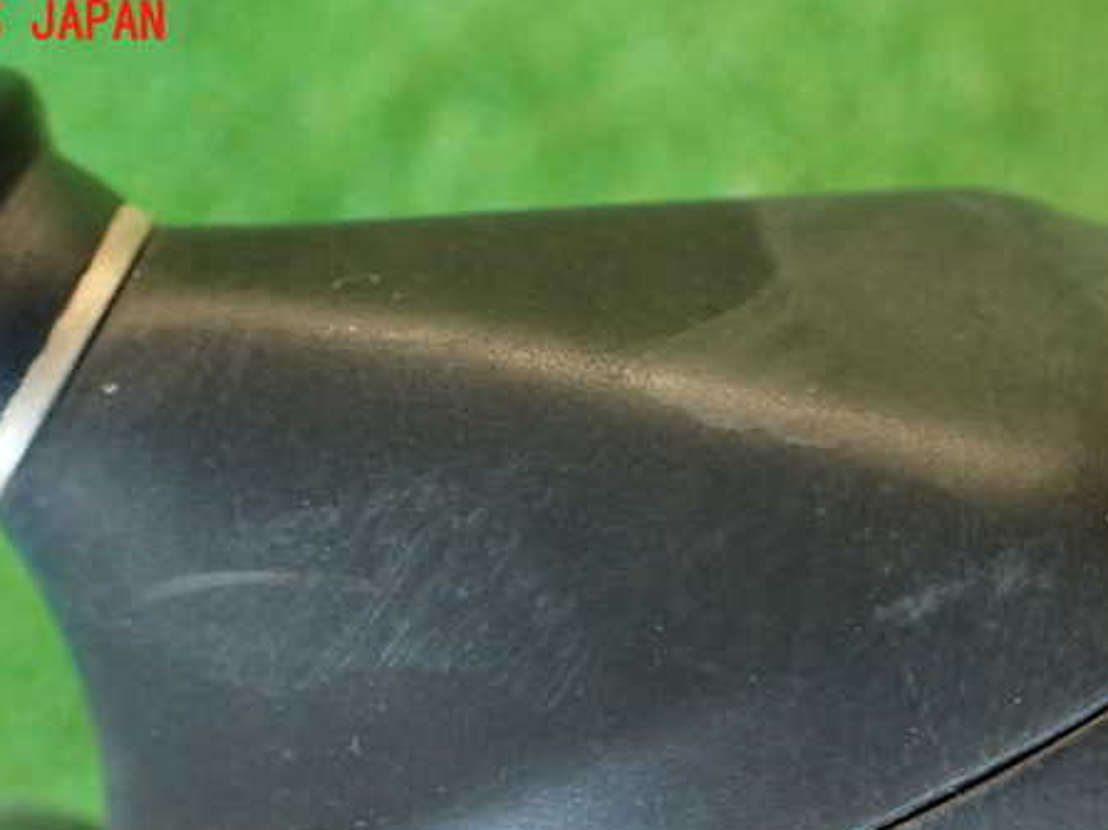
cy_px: 550
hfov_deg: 43.7
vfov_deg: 33.3
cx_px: 459
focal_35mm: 43
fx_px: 1376
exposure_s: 1/30
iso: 500
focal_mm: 5.79
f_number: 2.4
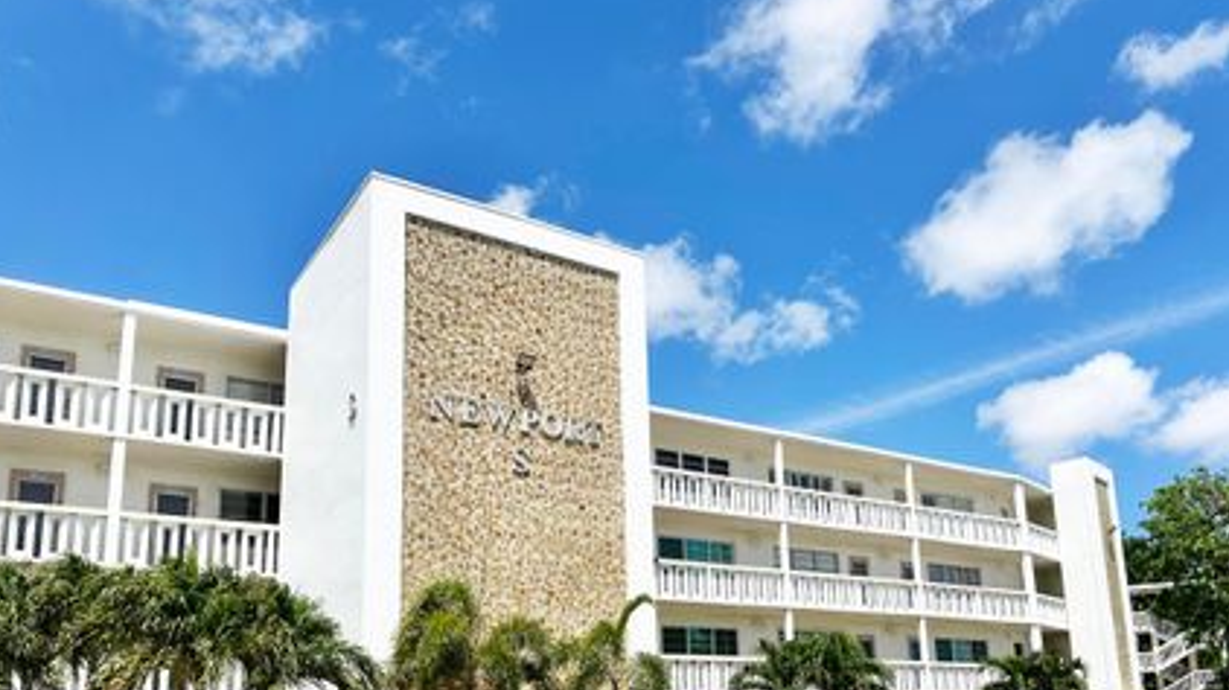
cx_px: 716
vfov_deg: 36.8
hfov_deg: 62.3
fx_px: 1010
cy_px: 526
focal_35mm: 31
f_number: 1.78
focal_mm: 6.86
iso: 80
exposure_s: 1/8929
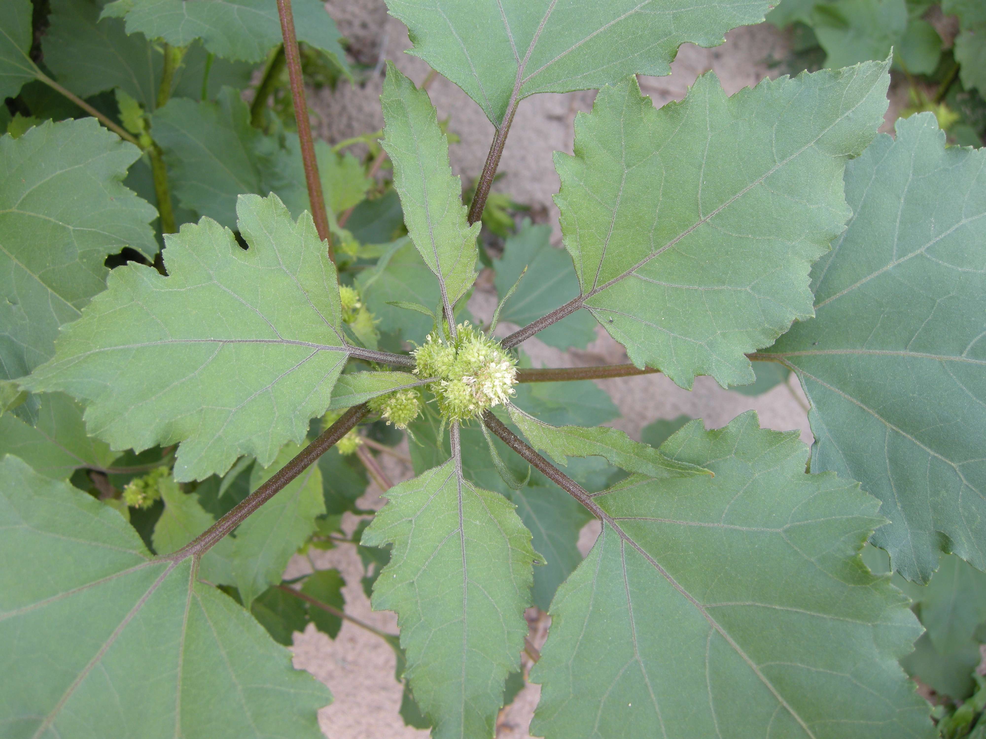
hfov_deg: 52.6
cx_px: 493
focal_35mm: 35
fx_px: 997
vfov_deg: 40.7
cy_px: 370
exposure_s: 1/81.2
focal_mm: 7.5
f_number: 3.4
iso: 64
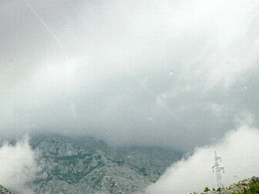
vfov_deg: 12.6
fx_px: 875
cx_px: 114
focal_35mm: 117
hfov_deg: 16.8
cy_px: 155
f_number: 3.1
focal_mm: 6.3
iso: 100
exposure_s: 1/800
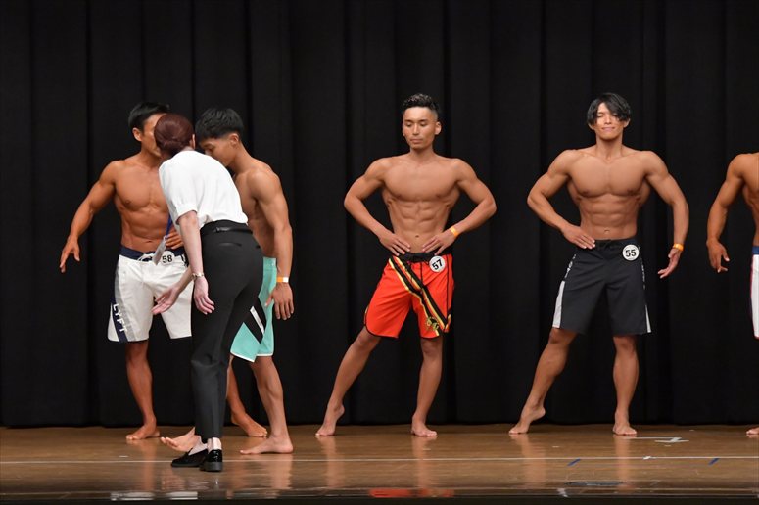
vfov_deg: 6.3
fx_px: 4573
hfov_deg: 9.5
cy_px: 252
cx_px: 380
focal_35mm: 217
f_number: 5.6
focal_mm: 145
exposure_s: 1/400
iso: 6400
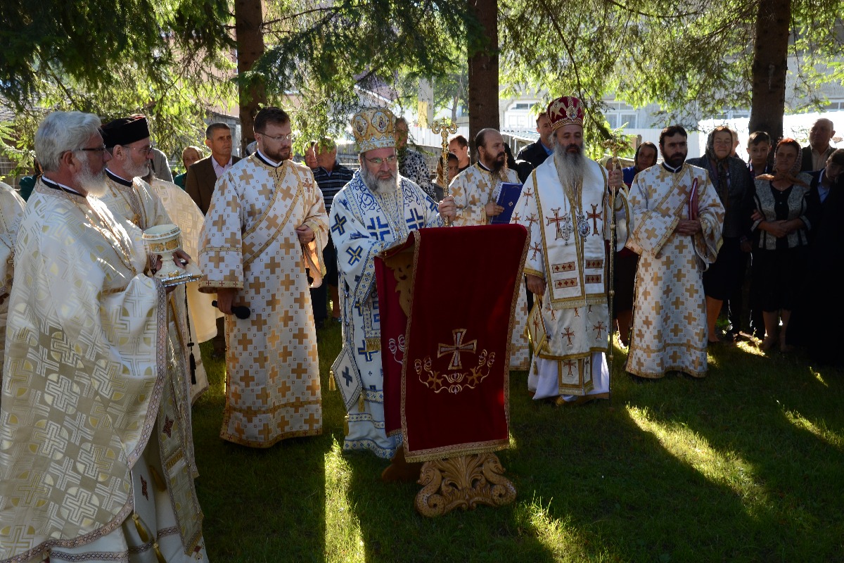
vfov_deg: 31.9
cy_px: 282
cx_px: 422
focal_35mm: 42
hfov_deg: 46.4
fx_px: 985
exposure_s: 1/100
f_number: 7.1
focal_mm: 28
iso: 320
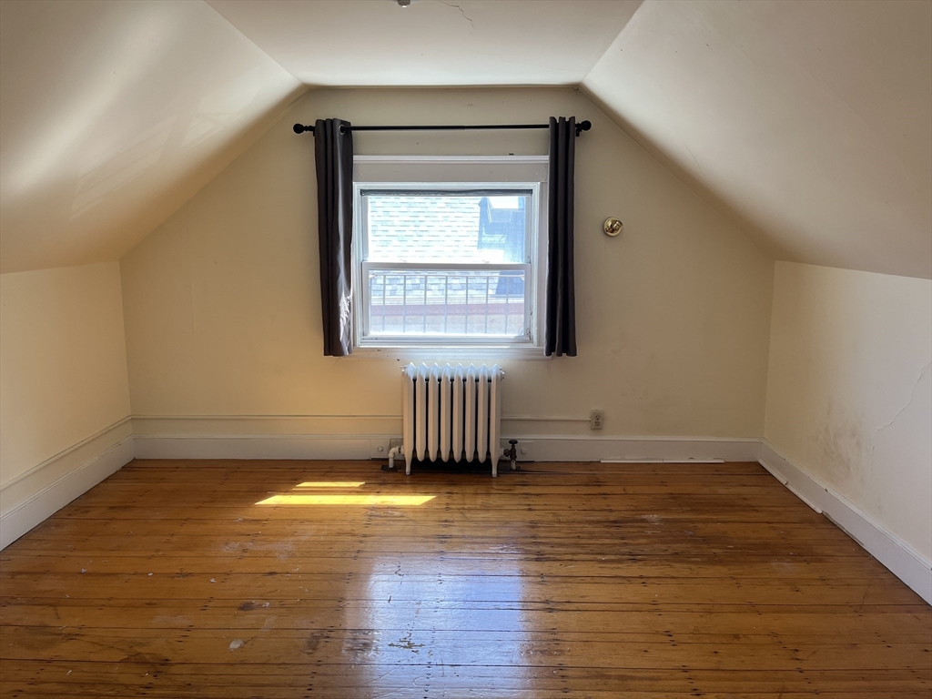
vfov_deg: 53.1
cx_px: 466
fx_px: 700
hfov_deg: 67.3
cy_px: 350
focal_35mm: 26
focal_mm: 5.1
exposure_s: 1/121
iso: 50
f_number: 1.6
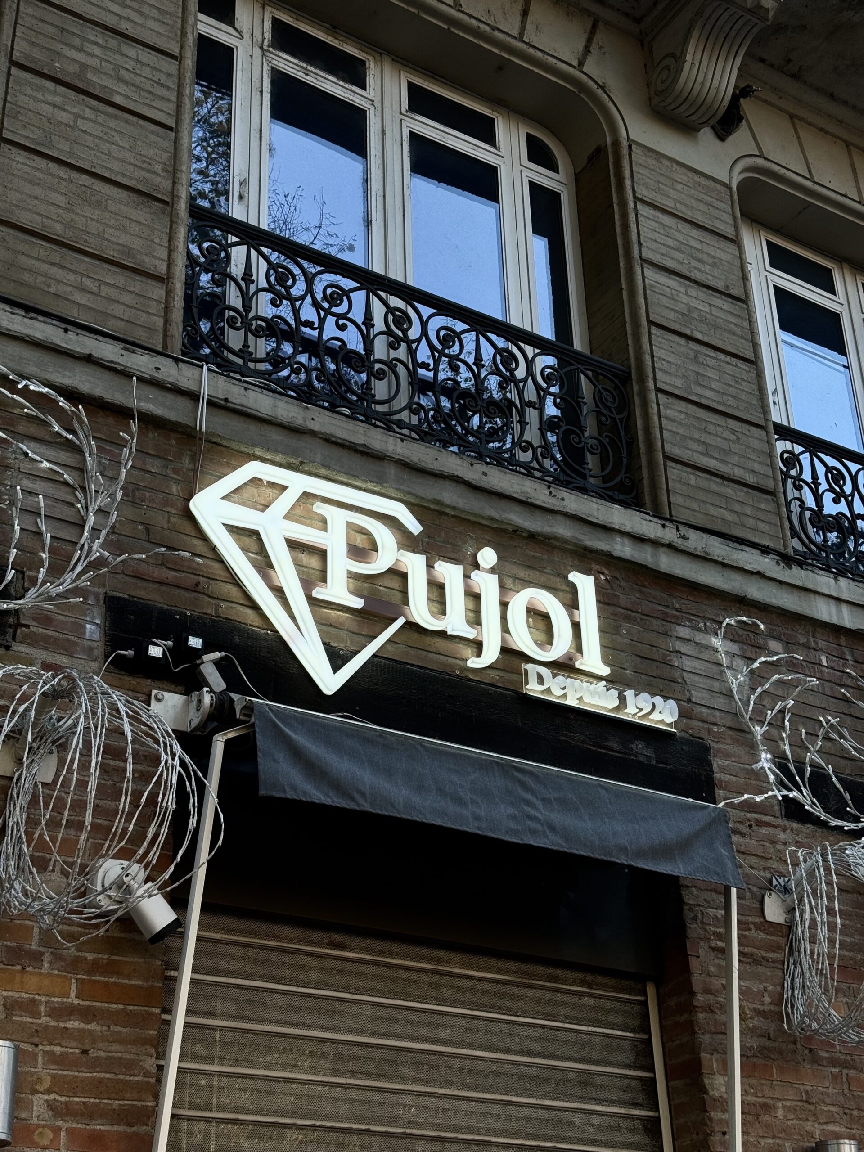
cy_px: 576
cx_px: 432
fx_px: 1597
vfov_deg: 39.7
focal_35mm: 48
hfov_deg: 30.3
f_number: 1.78
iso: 64
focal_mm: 6.76
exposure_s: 1/412
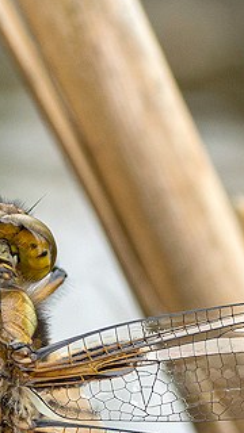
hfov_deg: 2.3
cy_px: 468
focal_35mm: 531
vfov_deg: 4.1
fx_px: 6108
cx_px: -14
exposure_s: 1/100
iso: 400
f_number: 8
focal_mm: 90
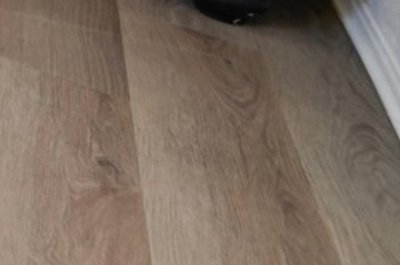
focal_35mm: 86
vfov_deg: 10.0
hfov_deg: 10.9
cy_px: -601
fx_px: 955
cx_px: -853
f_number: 8
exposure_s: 1/30
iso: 320
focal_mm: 13
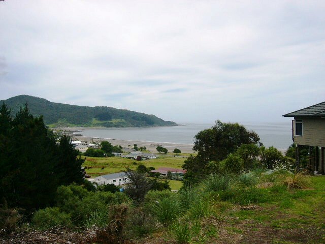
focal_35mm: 35
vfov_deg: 40.7
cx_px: 162
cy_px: 122
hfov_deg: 52.6
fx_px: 329
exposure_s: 1/250
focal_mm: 5.8
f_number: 8
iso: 100
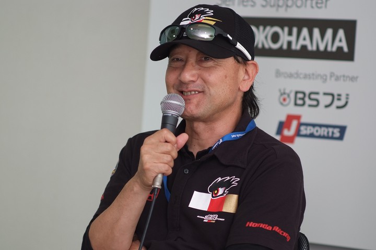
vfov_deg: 8.7
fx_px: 1650
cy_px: 125
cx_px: 188
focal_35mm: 158
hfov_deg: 13.0
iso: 200
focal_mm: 105
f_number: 2.5
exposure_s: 1/250
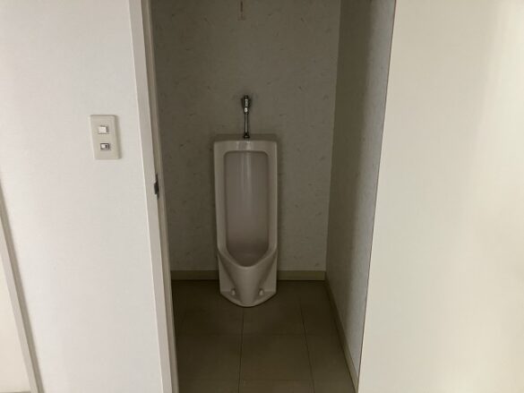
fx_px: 424
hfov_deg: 63.4
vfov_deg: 49.8
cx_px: 262
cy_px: 196
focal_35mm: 28
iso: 400
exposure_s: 1/34
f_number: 1.8
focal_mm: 3.99
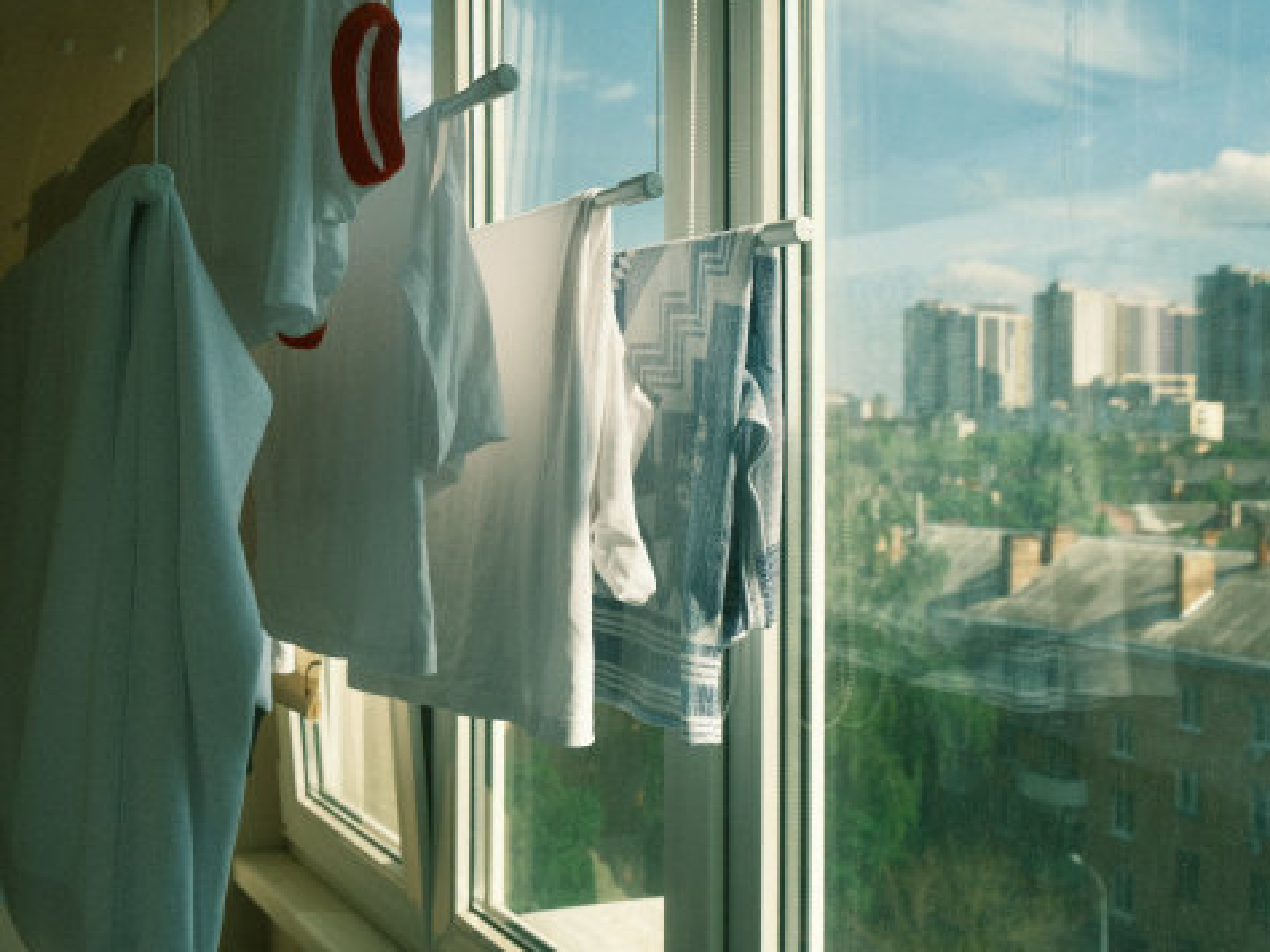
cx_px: 498
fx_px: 1503
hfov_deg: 45.5
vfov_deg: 35.1
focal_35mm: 41
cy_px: 448
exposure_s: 1/1600
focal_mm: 22.3
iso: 640
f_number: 6.4
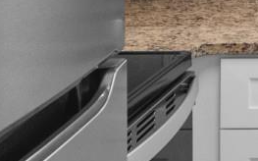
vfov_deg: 10.6
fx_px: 794
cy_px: -166
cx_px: 461
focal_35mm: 113
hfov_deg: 15.8
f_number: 4.8
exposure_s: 1/1.25
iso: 100
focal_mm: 12
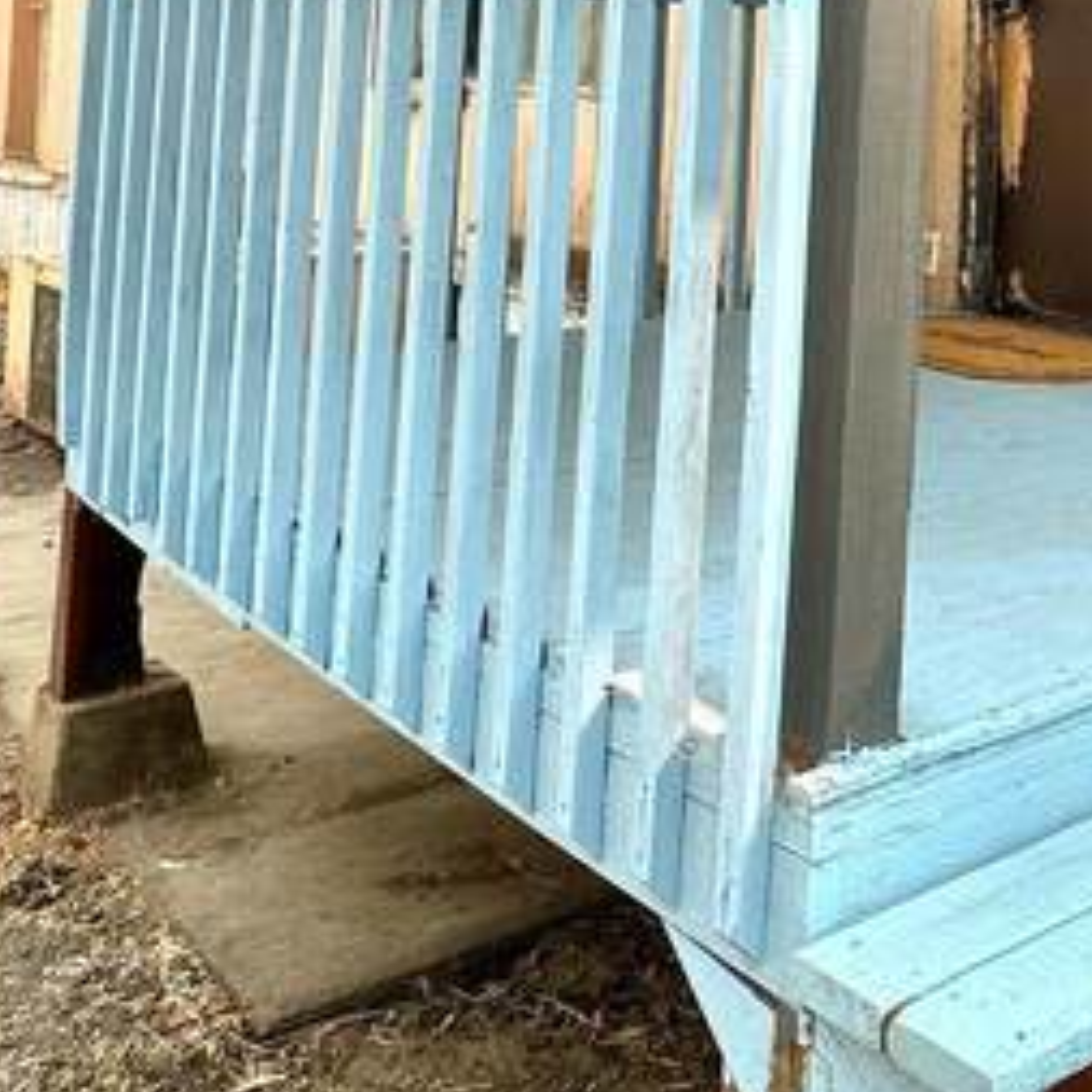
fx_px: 1677
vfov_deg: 33.2
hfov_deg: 31.7
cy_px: 9
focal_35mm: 47
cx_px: 1217
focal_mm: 2.22
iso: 40
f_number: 2.2
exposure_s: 1/707
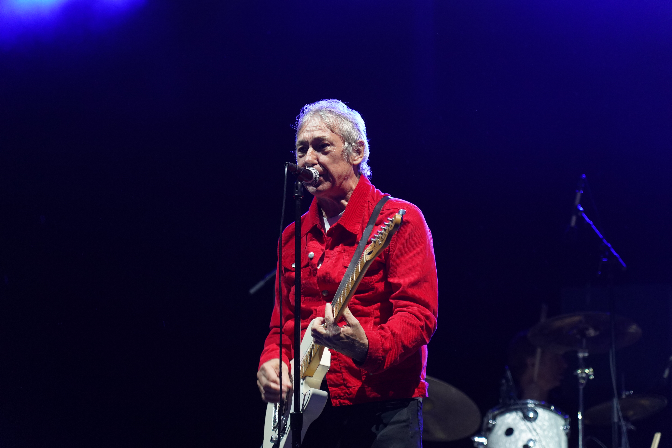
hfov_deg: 19.5
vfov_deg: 13.0
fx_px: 1960
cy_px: 224
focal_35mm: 105
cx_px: 336
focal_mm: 105
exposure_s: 1/160
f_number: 4
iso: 2500
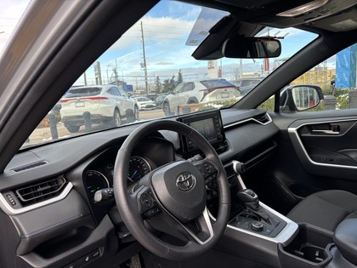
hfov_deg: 67.3
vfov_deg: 53.1
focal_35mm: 26
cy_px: 134
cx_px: 178
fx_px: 268
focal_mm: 5.96
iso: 50
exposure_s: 1/433
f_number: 1.6
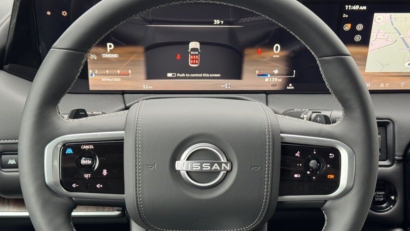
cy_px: 152
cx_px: 205
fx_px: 576
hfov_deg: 39.2
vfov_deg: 22.5
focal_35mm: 53
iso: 100
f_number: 1.78
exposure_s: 1/57
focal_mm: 6.76
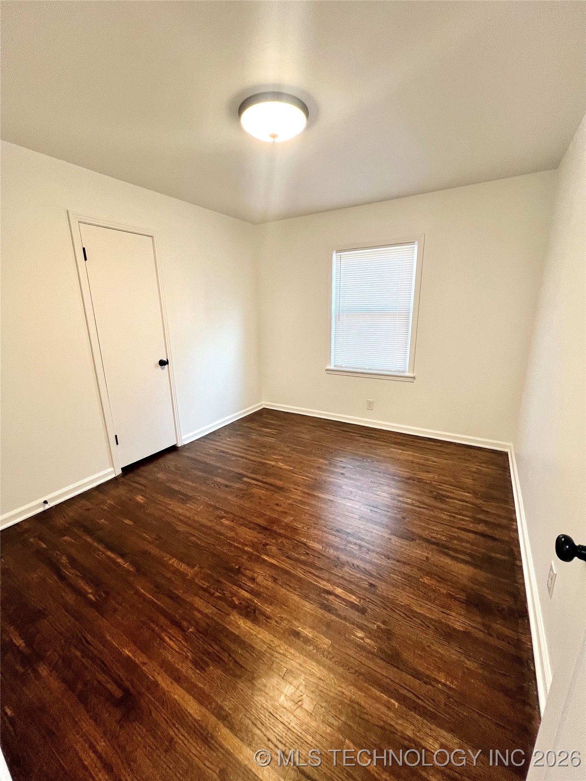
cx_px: 293
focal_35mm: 13
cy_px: 390
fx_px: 293
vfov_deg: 106.2
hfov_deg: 89.9
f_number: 1.8
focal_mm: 1.57
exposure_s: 1/60
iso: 125
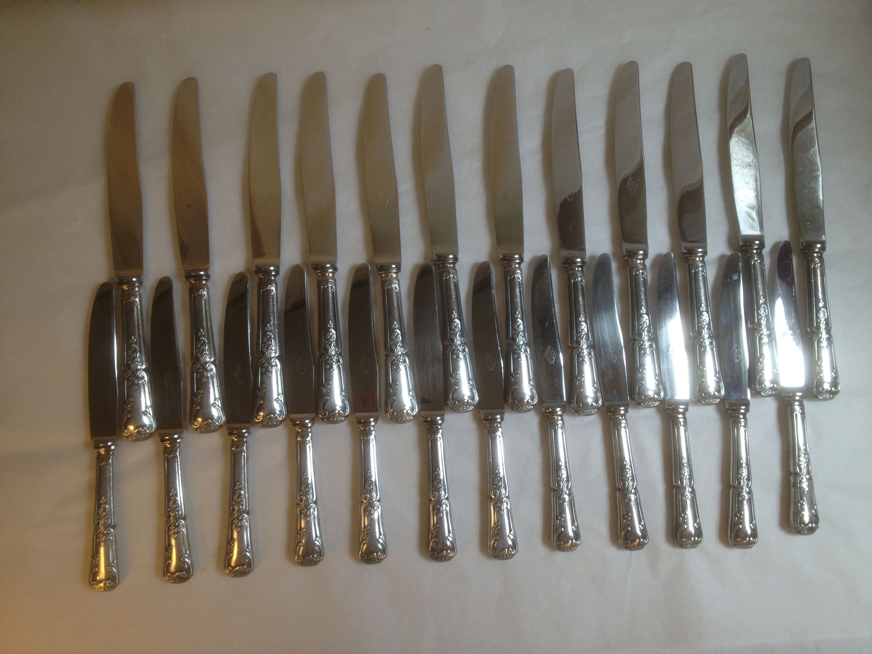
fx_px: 882
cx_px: 436
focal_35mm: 35
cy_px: 327
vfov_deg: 40.7
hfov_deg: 52.6
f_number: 2.4
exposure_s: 1/60
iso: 50
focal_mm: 4.28
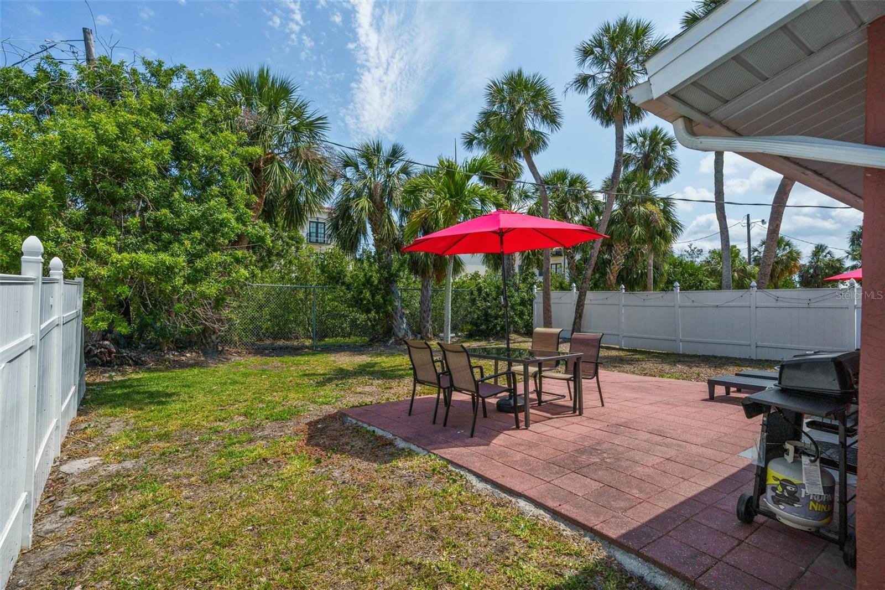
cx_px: 442
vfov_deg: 70.4
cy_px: 295
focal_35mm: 17
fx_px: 418
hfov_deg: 93.3
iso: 250
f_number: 9
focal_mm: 17
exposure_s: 1/1250
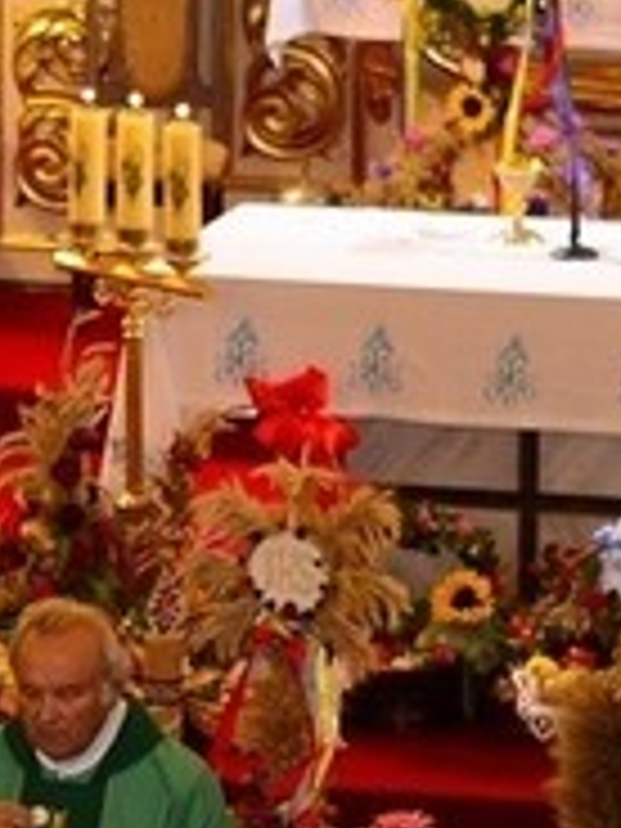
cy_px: 884
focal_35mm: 377
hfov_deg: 3.9
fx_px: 9018
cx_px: -256
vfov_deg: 5.2
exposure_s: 1/60
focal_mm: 50
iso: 450
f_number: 1.8
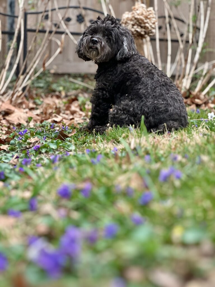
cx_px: 108
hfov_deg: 19.1
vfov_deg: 25.3
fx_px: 638
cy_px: 144
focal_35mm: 77
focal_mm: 9
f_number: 2.8
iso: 200
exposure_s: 1/121
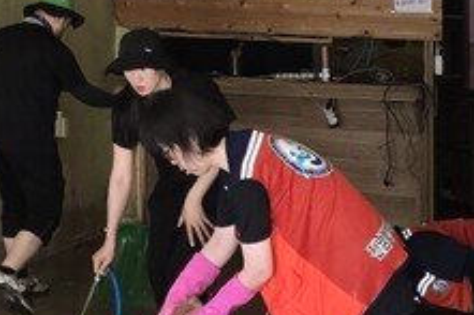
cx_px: -118
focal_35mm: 104
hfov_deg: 18.5
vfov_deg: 13.0
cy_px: 19
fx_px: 1368
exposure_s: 1/120
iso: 400
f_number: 1.7
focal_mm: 6.3
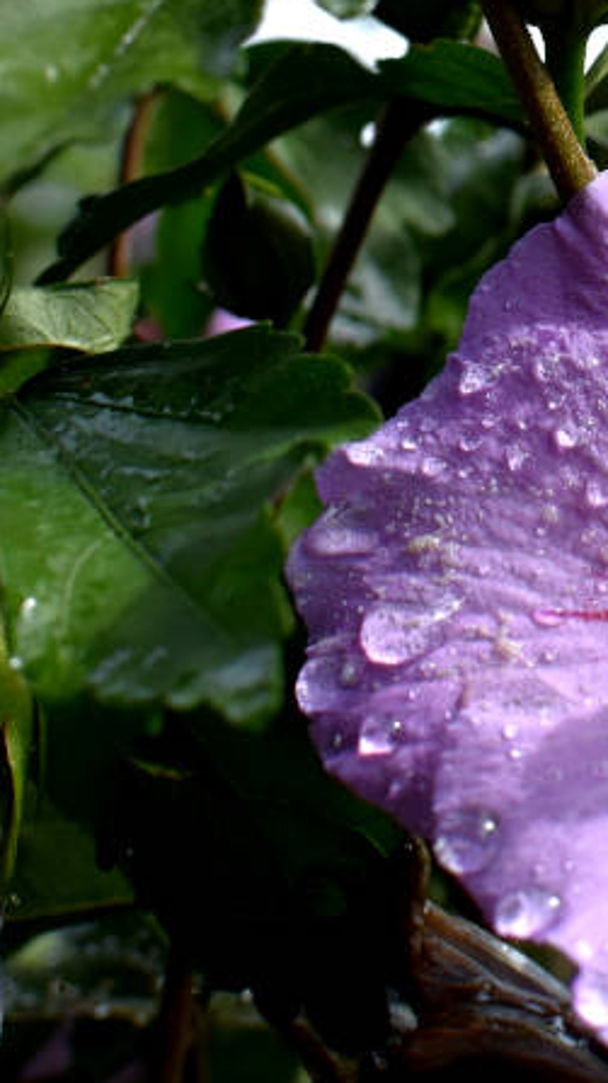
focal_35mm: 129
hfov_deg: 9.2
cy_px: -99
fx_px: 3709
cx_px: 826
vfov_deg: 16.1
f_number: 8
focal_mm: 35
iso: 220
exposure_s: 1/250
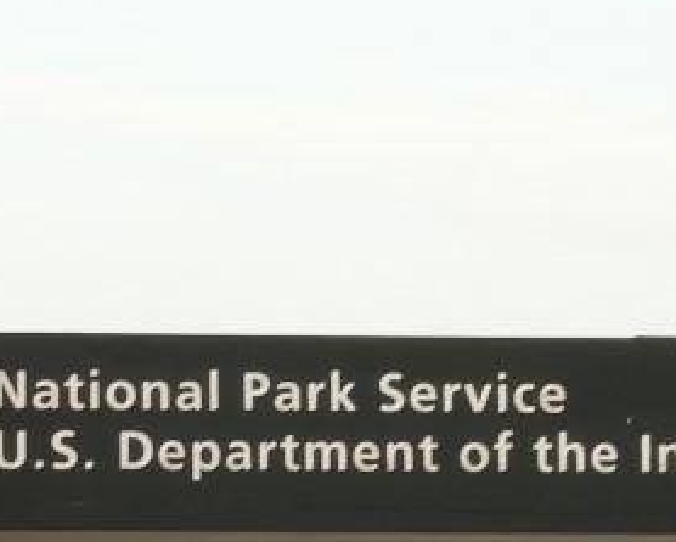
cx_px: 783
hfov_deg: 3.3
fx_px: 11636
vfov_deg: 2.7
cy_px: 853
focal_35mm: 581
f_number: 5
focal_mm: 20.6
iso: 100
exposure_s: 1/60
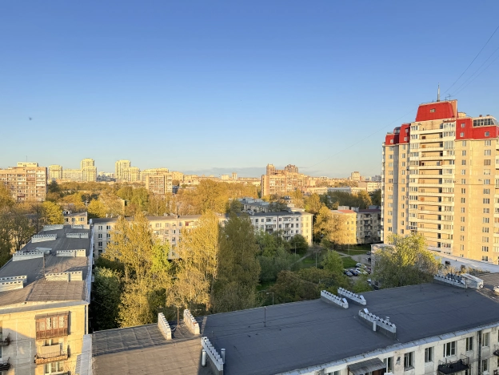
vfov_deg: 56.8
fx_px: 346
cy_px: 188
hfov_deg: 71.6
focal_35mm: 24
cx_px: 250
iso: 80
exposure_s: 1/739
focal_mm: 6.76
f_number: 1.78
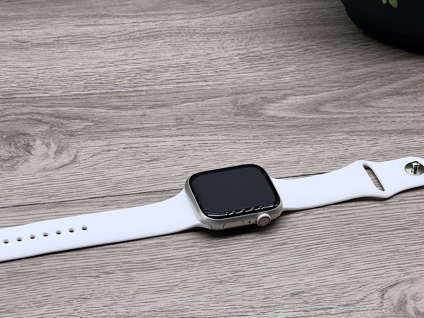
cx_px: 190
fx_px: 1261
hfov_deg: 19.1
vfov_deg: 14.4
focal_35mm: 103
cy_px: 184
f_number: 2.8
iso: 32
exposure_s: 1/100
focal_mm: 9
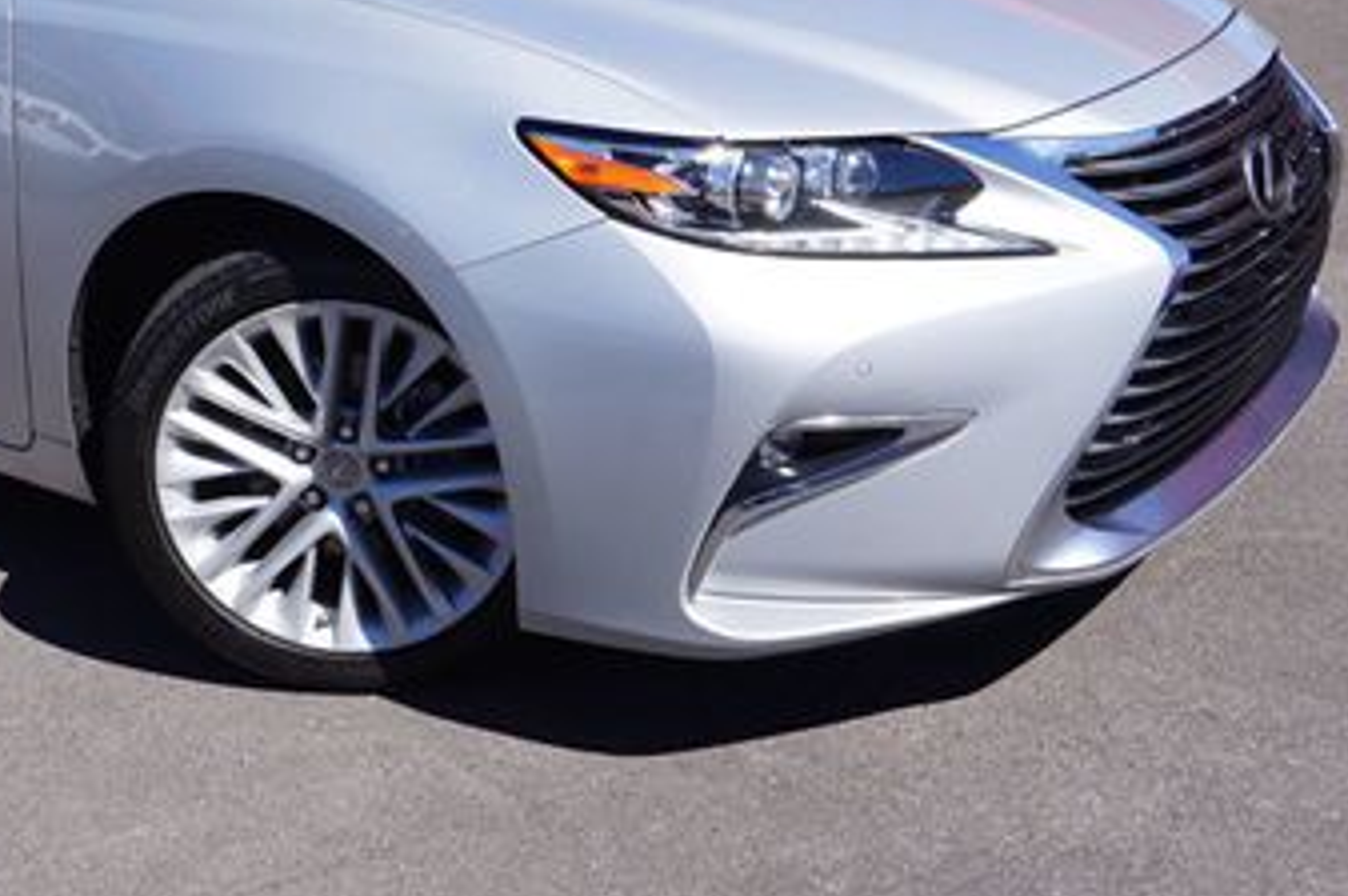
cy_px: 148
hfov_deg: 33.7
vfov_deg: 23.3
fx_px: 2132
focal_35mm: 57
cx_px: 200
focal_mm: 20
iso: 100
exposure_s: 1/80
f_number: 13
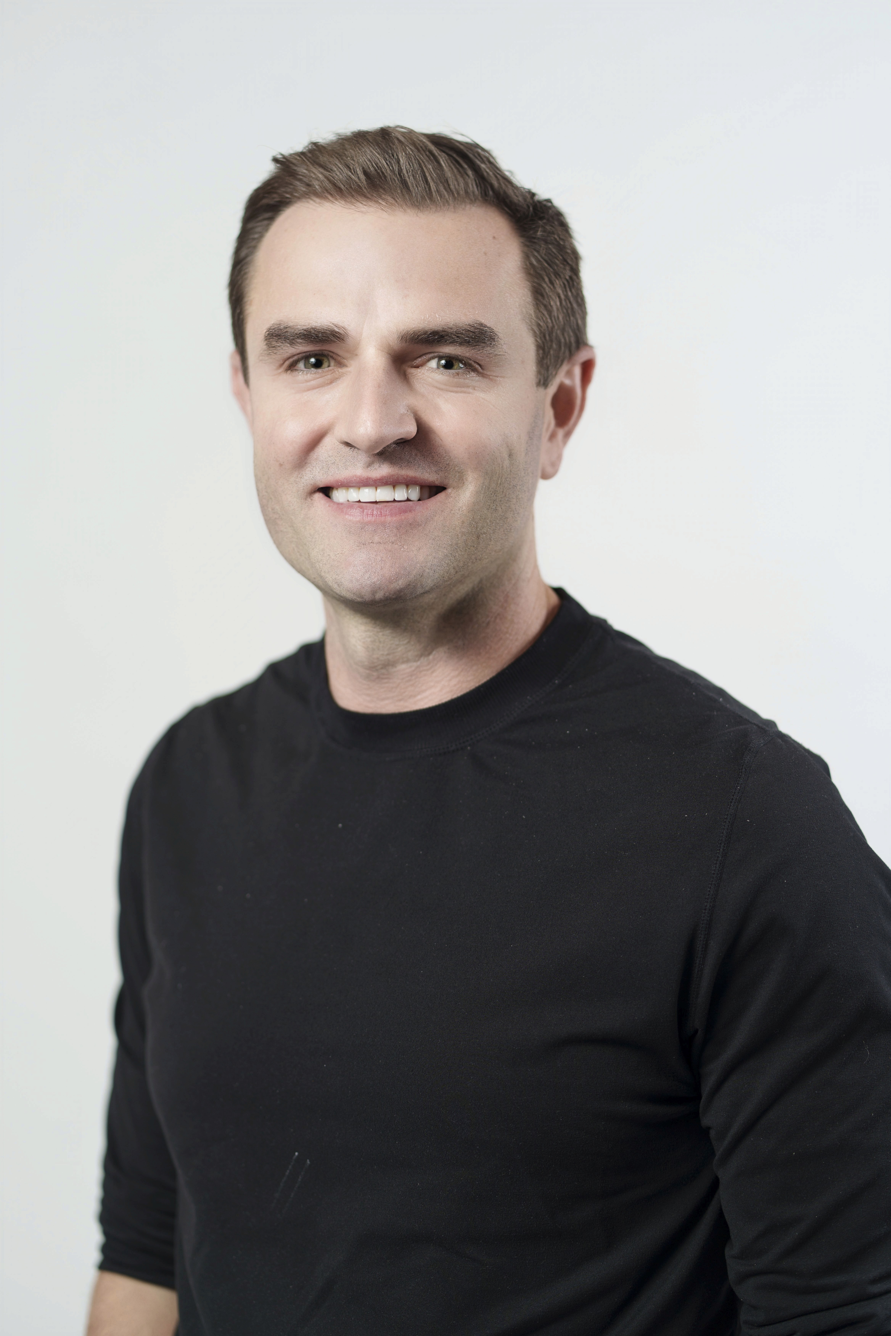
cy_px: 668
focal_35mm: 85
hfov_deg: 16.1
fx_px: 3155
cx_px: 446
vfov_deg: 23.9
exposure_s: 1/160
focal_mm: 85
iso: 100
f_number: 2.2
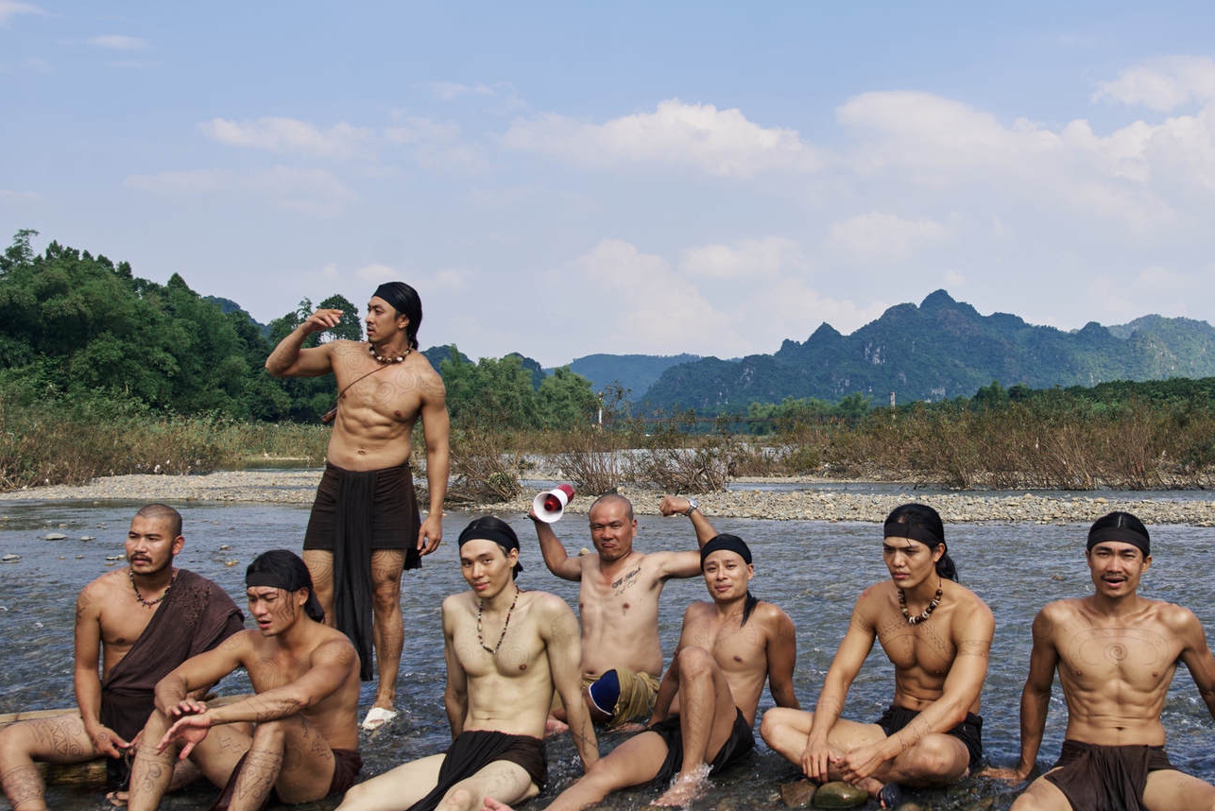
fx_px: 1418
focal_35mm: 42
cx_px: 769
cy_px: 413
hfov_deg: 45.9
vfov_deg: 31.9
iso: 100
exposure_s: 1/400
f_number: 4.5
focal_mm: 27
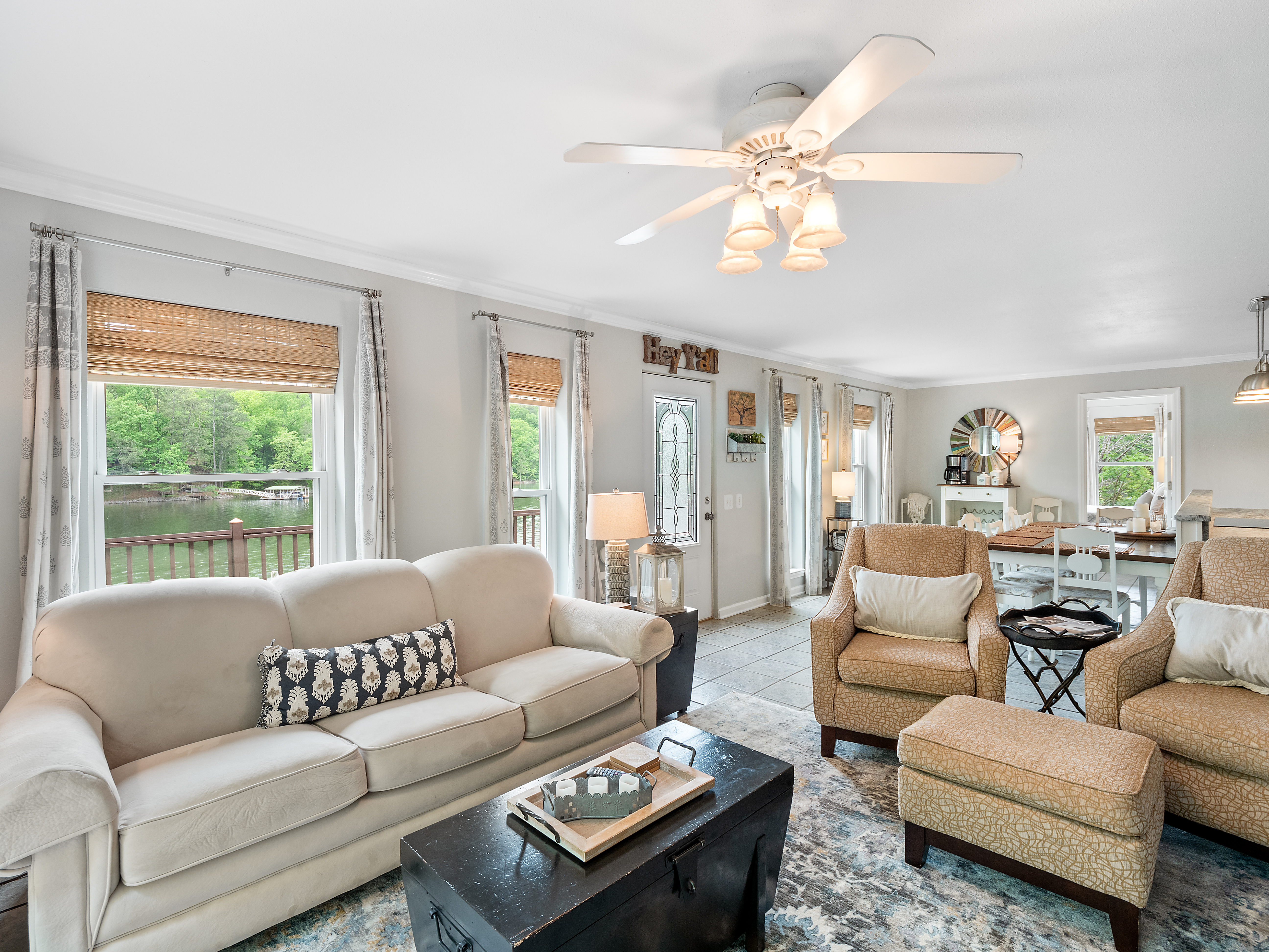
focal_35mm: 16
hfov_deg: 94.5
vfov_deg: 78.1
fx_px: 587
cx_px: 634
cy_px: 476
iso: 200
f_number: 5.6
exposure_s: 1/10
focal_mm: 8
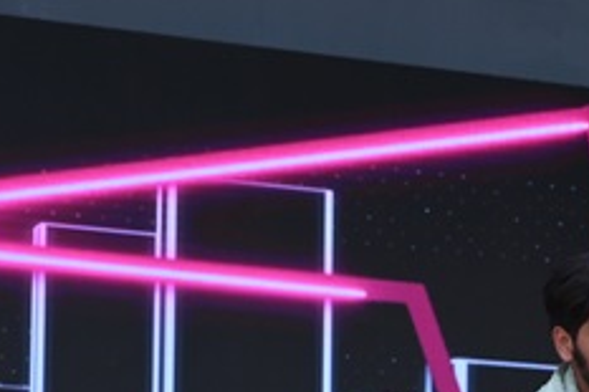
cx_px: 698
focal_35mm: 193
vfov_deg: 7.0
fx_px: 3155
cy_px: 499
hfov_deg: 10.5
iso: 125
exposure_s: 1/250
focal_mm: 45
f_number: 5.6
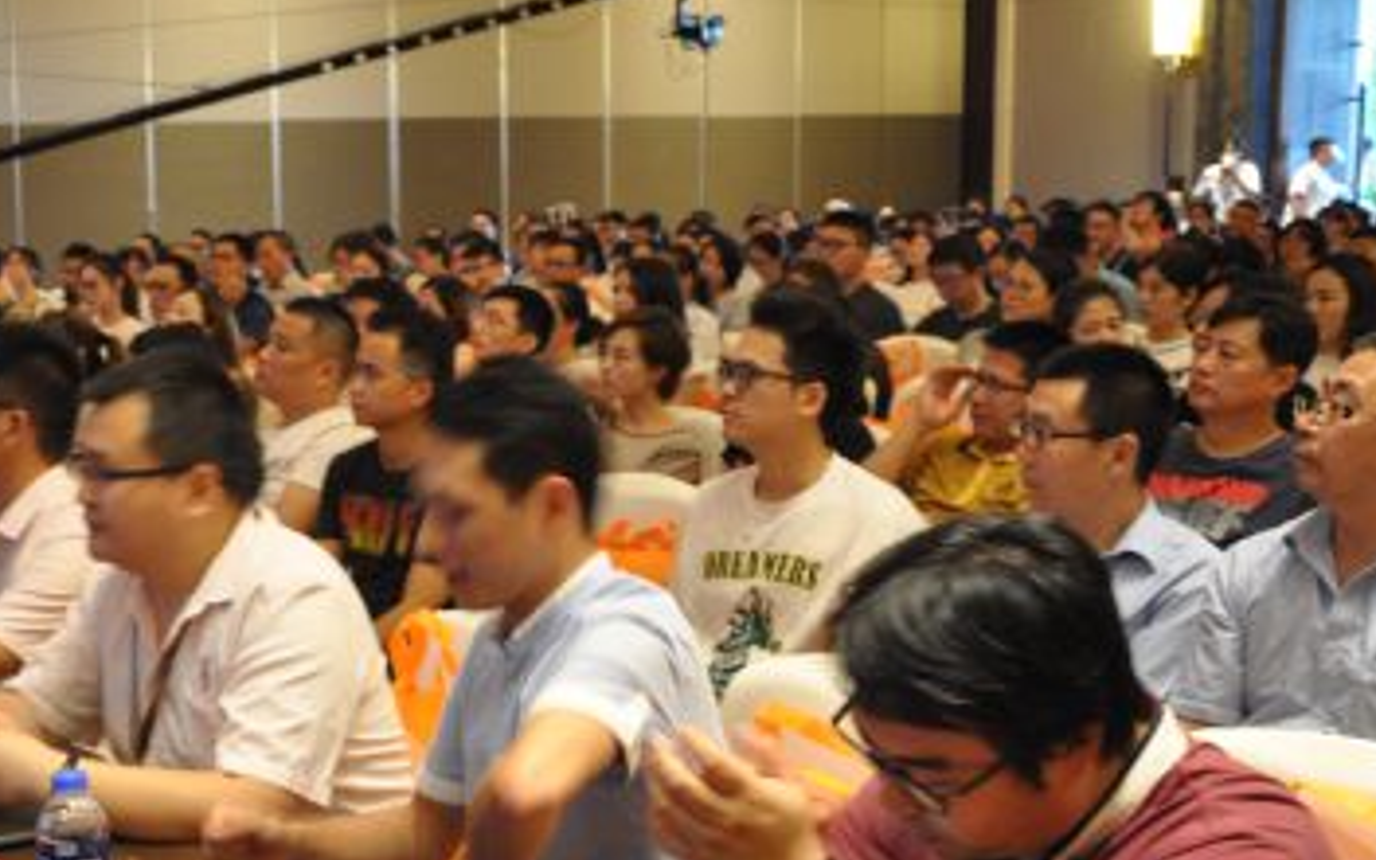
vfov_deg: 21.2
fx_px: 2288
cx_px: 160
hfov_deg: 32.0
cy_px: 569
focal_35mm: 61
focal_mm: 22
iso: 800
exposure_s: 1/10
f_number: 3.8
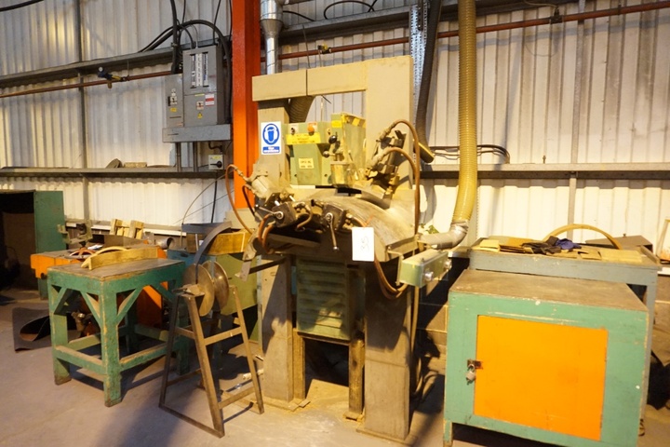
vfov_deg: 53.1
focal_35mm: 24
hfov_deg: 73.7
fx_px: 447
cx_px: 335
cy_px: 224
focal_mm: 16
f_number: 3.5
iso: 3200
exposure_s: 1/30
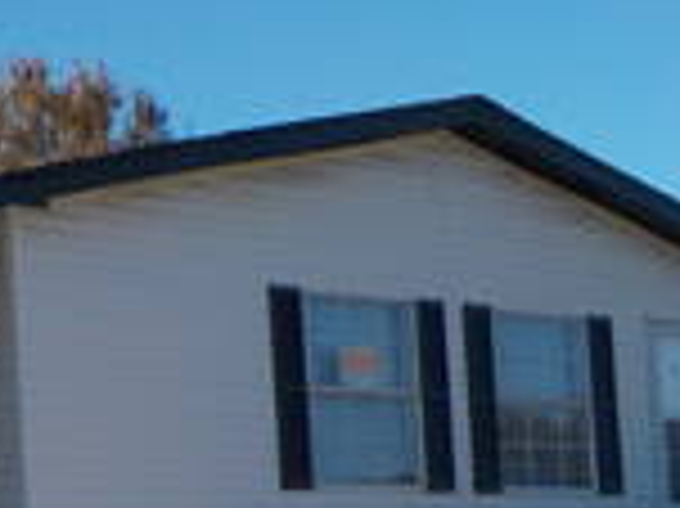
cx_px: -108
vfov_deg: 14.2
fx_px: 2002
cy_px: 562
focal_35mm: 102
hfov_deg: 18.4
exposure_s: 1/1250
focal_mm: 4.1
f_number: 3.3
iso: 125
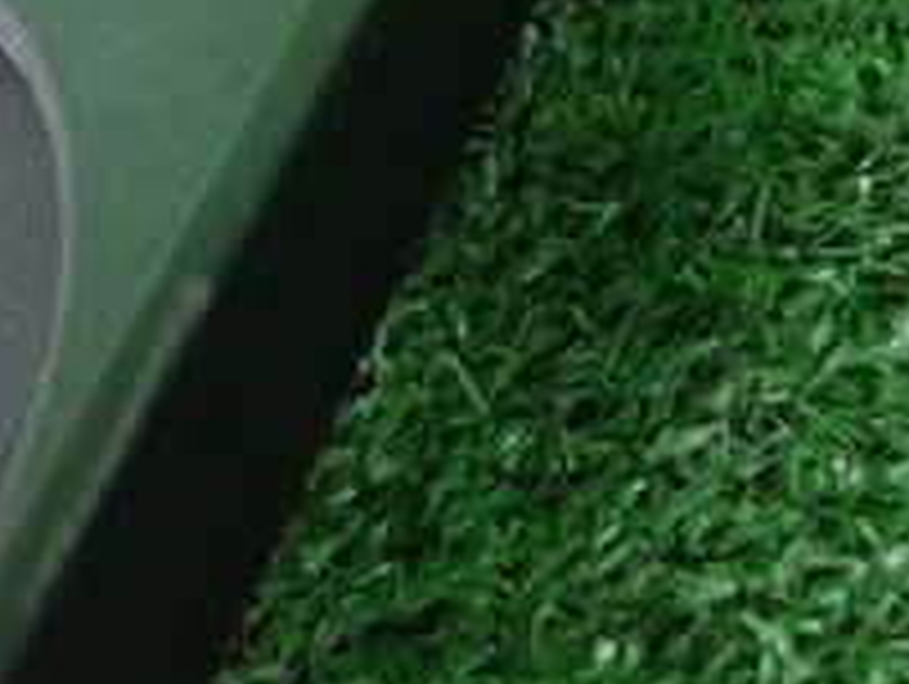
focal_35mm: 89
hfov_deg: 22.0
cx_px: 405
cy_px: -153
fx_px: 2340
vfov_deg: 15.9
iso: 500
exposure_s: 1/30
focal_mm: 5.4
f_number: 2.3
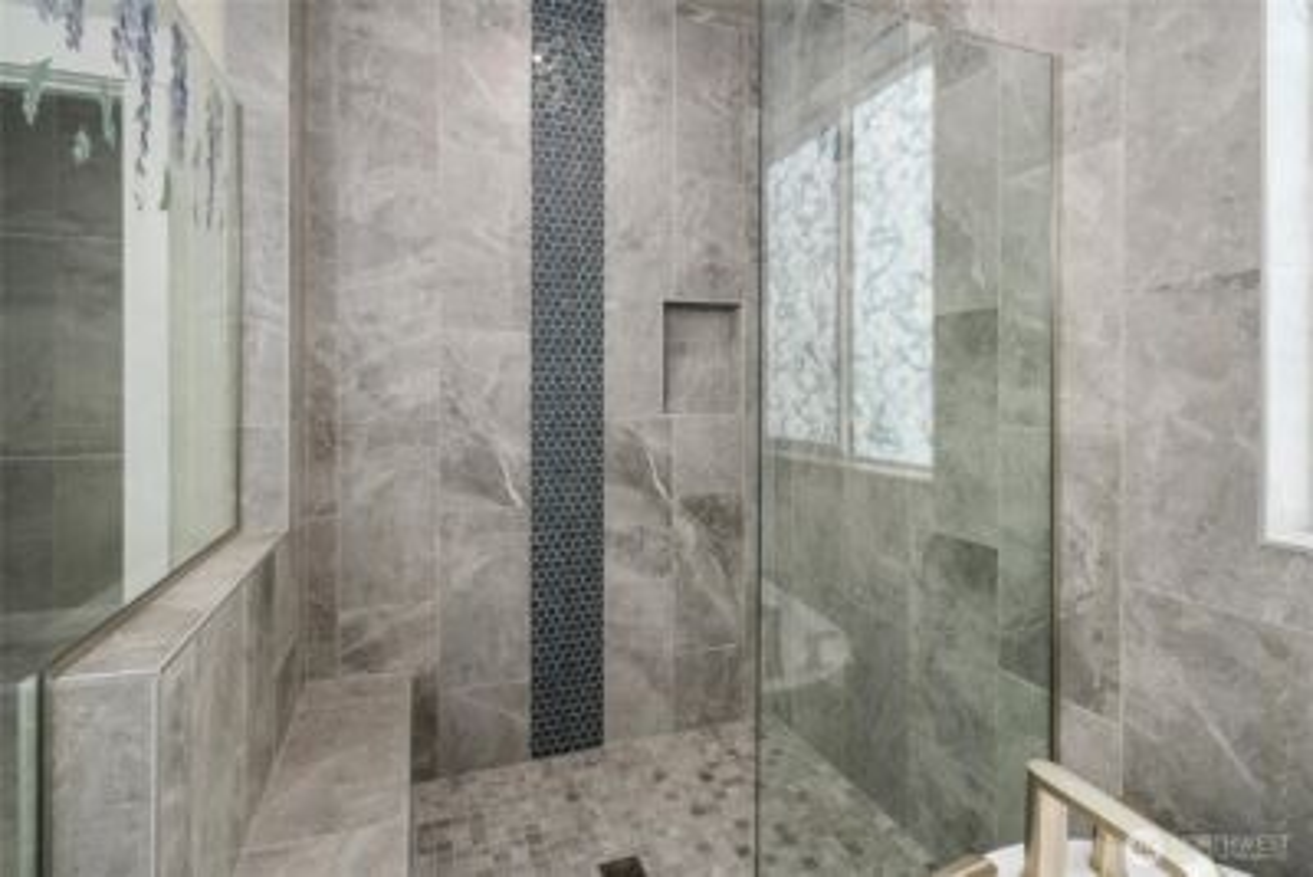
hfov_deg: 96.7
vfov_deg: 73.8
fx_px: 584
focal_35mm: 16
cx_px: 656
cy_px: 438
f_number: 7.1
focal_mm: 16
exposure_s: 1/60
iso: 250
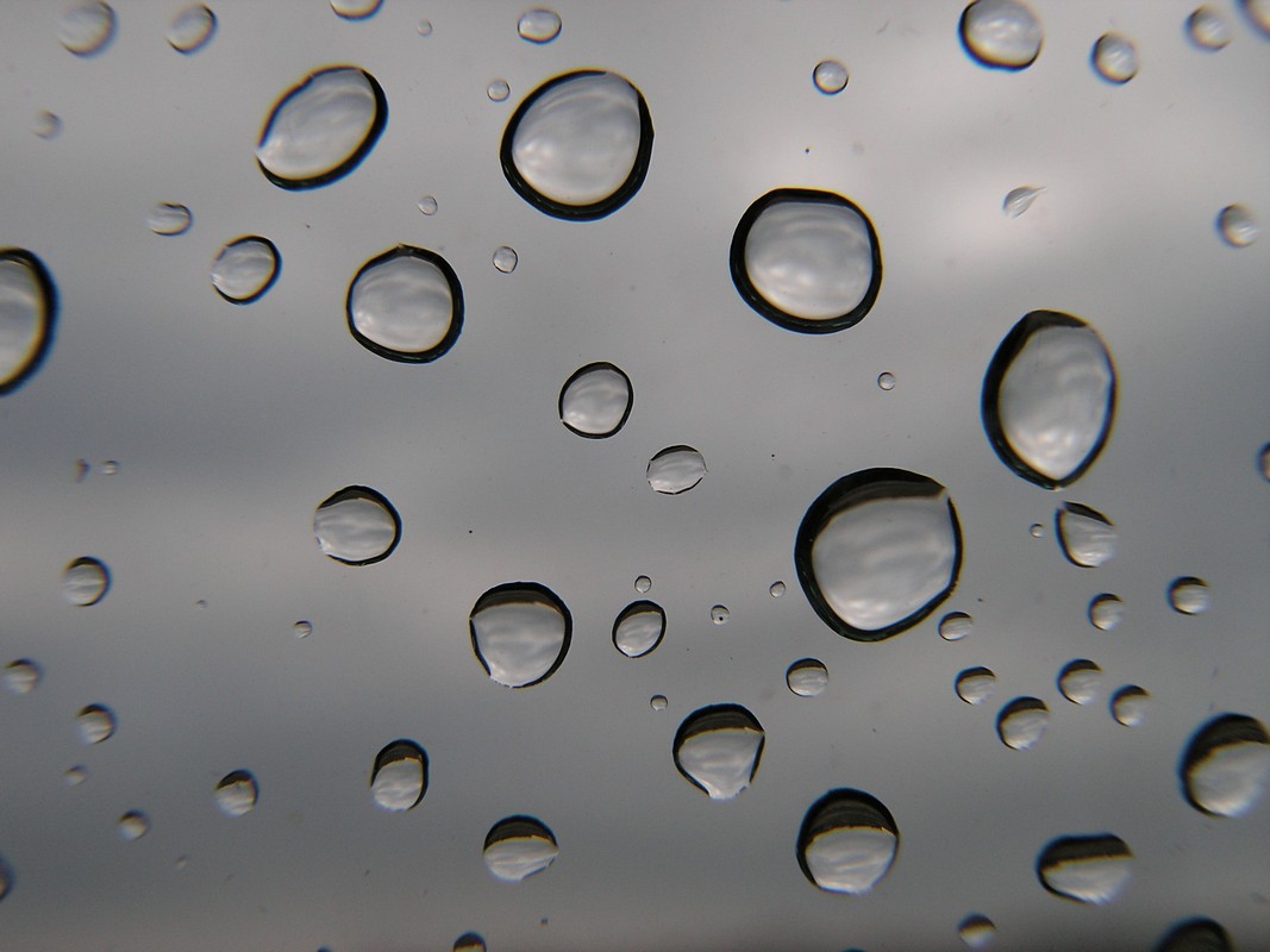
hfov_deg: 43.0
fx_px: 1614
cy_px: 476
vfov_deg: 32.9
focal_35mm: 44
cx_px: 635
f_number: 4.8
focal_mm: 7.4
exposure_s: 1/200
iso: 50
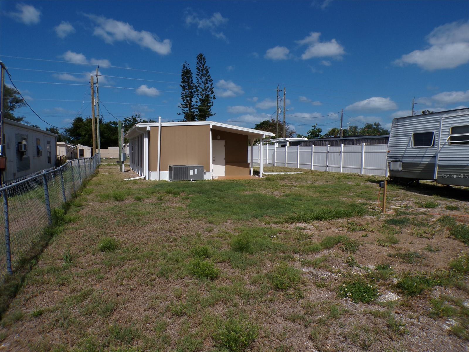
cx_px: 234
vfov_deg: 56.8
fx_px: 325
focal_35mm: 24
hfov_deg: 71.6
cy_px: 176
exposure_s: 1/950
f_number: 5.8
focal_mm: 4.3
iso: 100
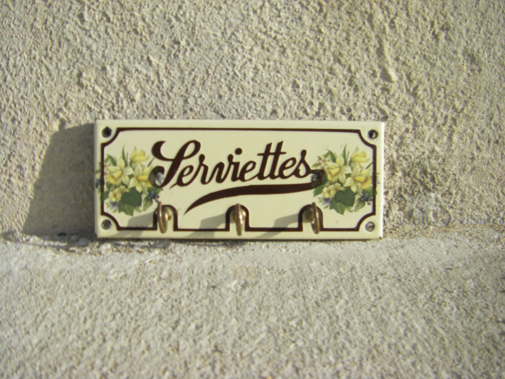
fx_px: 554
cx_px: 252
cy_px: 190
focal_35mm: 38
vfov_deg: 37.7
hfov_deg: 49.0
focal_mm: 6.3
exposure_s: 1/125
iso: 64
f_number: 7
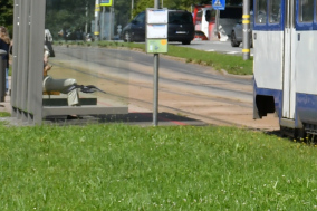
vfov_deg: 4.4
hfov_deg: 6.4
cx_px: 710
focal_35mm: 307
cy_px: -169
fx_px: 2702
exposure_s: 1/833
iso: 200
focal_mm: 45
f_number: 8
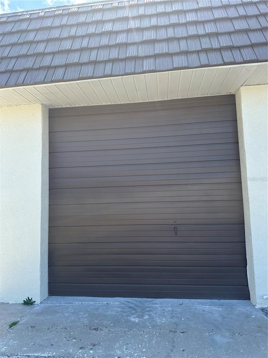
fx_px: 248
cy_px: 179
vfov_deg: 71.6
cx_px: 134
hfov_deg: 56.8
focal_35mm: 24
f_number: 1.78
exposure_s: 1/1321
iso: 80
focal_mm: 6.86
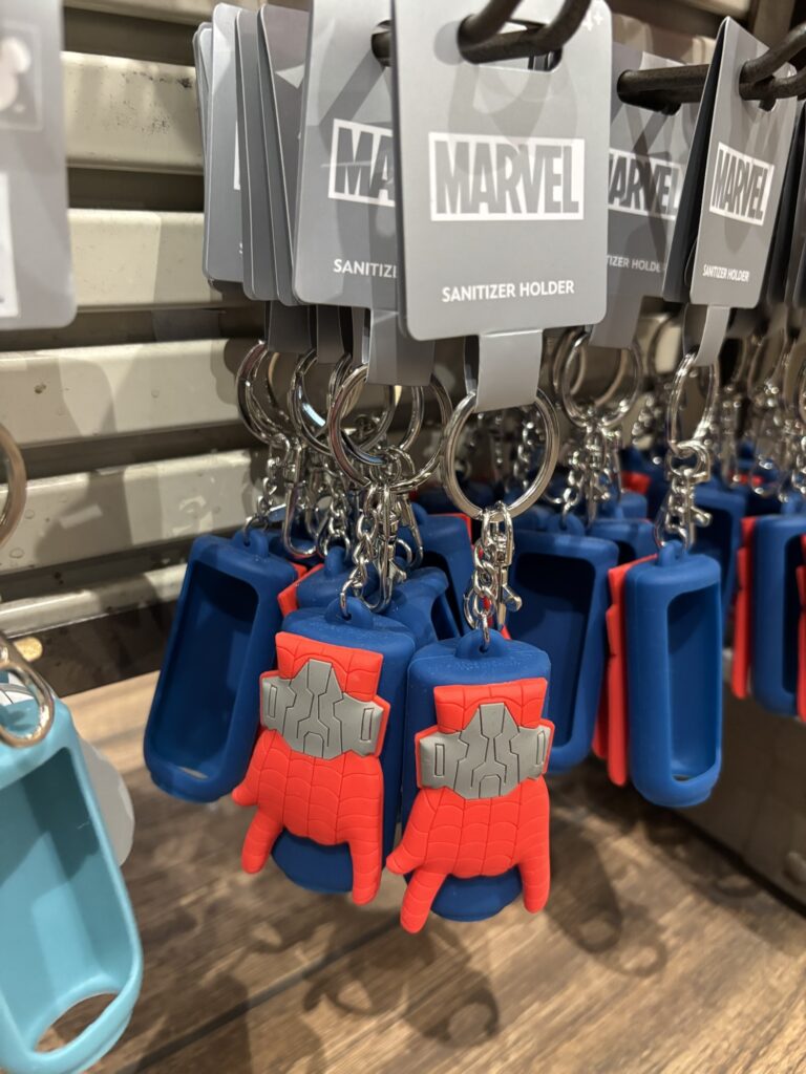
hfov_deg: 53.1
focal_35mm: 26
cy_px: 537
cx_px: 403
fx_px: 807
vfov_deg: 67.3
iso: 500
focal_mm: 5.96
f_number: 1.6
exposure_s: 1/60
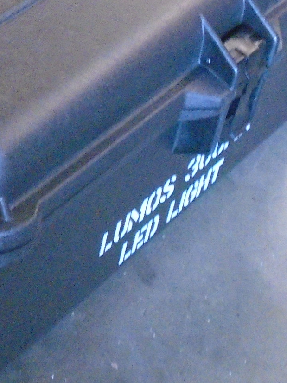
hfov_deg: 12.6
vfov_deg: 17.1
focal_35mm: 113
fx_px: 1250
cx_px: -105
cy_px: 18
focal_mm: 6.4
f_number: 3.8
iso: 800
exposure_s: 1/30
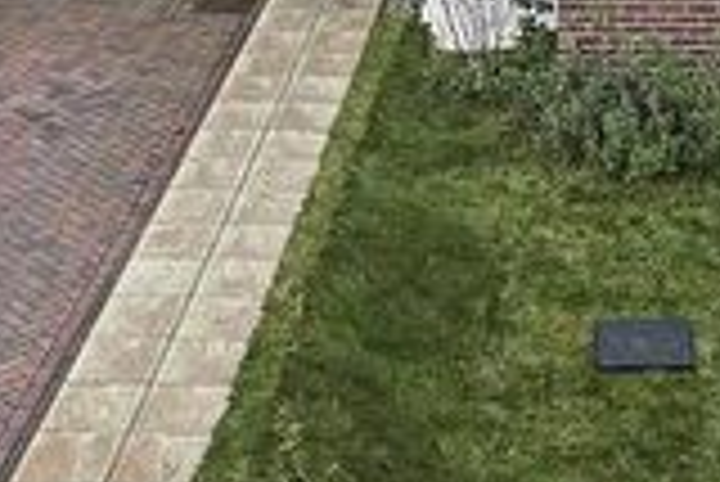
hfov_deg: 20.5
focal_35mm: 98
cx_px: 594
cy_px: -435
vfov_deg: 12.5
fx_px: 1965
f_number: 8
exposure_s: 1/40
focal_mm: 22.5
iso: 125
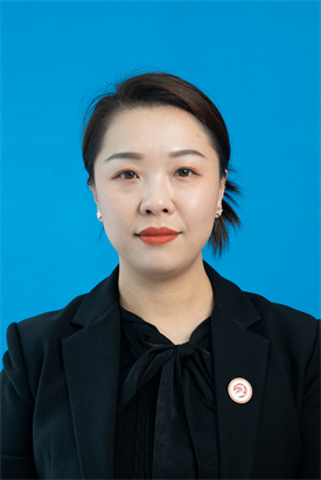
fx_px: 1016
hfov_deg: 18.0
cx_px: 160
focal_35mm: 76
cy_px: 240
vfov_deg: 26.6
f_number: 5.6
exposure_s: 1/60
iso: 400
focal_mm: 51
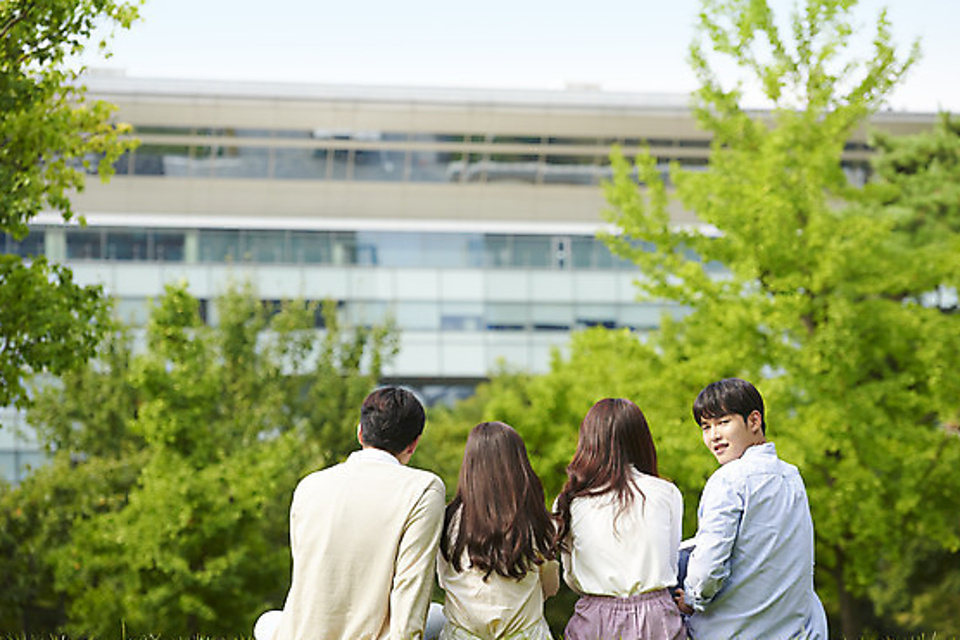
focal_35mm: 125
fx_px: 3334
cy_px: 340
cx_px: 493
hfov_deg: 16.4
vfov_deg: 11.0
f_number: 3.5
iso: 320
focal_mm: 116
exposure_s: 1/2000
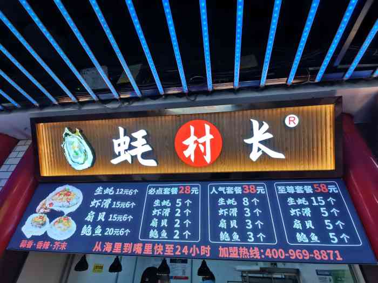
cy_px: 142
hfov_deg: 91.0
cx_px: 189
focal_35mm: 17
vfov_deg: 74.7
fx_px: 186
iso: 50
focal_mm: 2.23
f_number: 2.2
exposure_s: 1/101
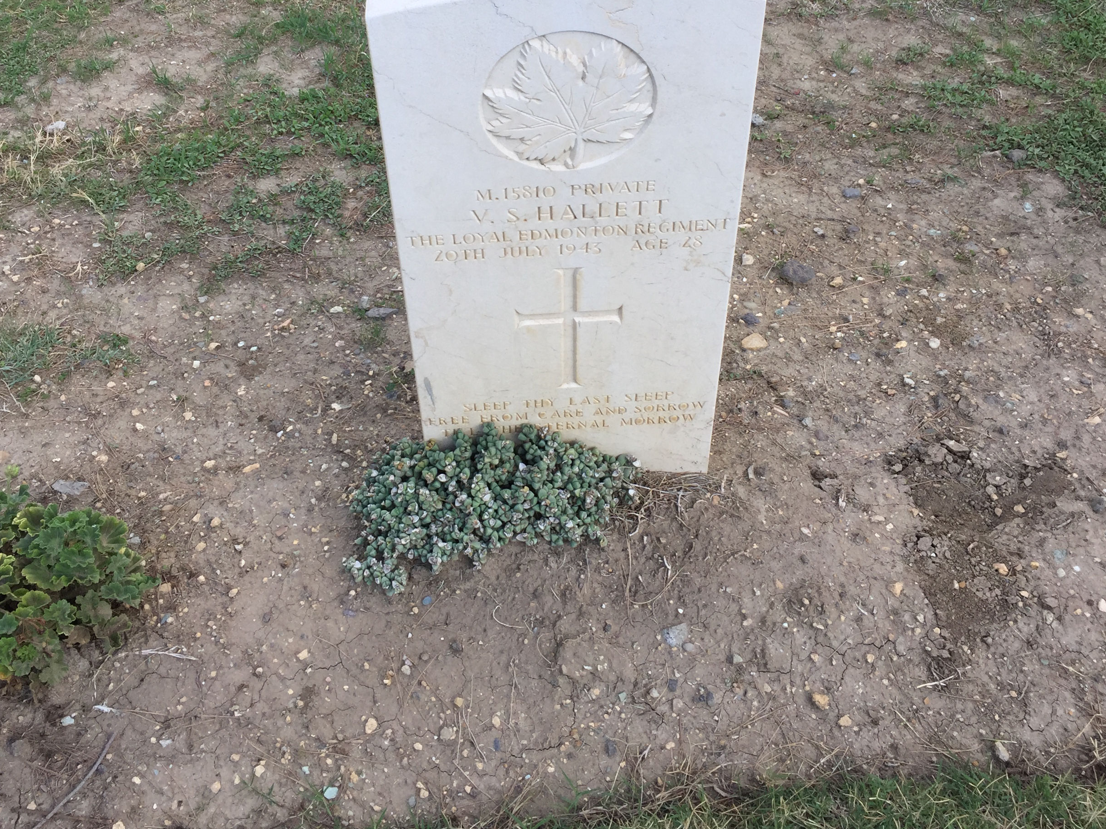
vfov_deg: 36.0
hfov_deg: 47.9
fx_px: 1246
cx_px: 556
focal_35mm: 39
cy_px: 208
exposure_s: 1/719
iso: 32
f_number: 2.2
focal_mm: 4.15
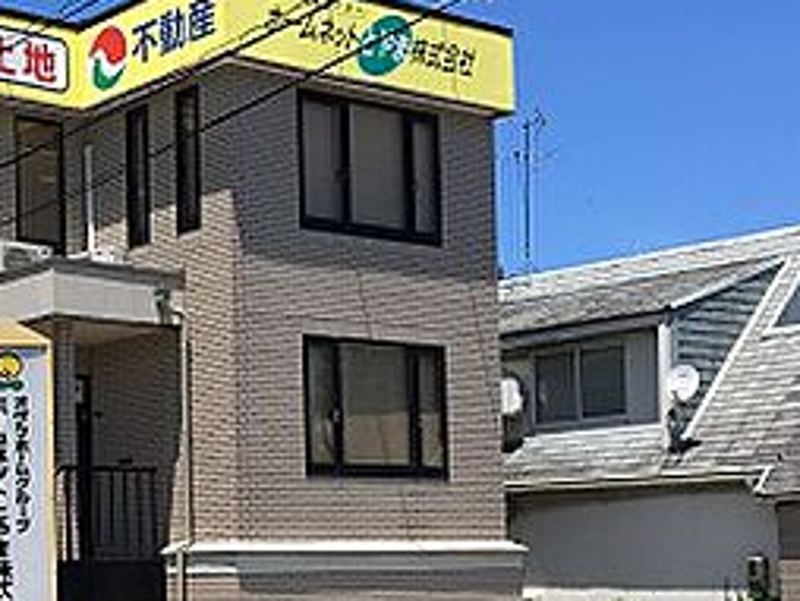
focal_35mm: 73
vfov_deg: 20.0
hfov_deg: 25.4
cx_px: 2
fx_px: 1689
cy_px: 491
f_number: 2.2
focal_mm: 4.15
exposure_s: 1/1603
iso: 25
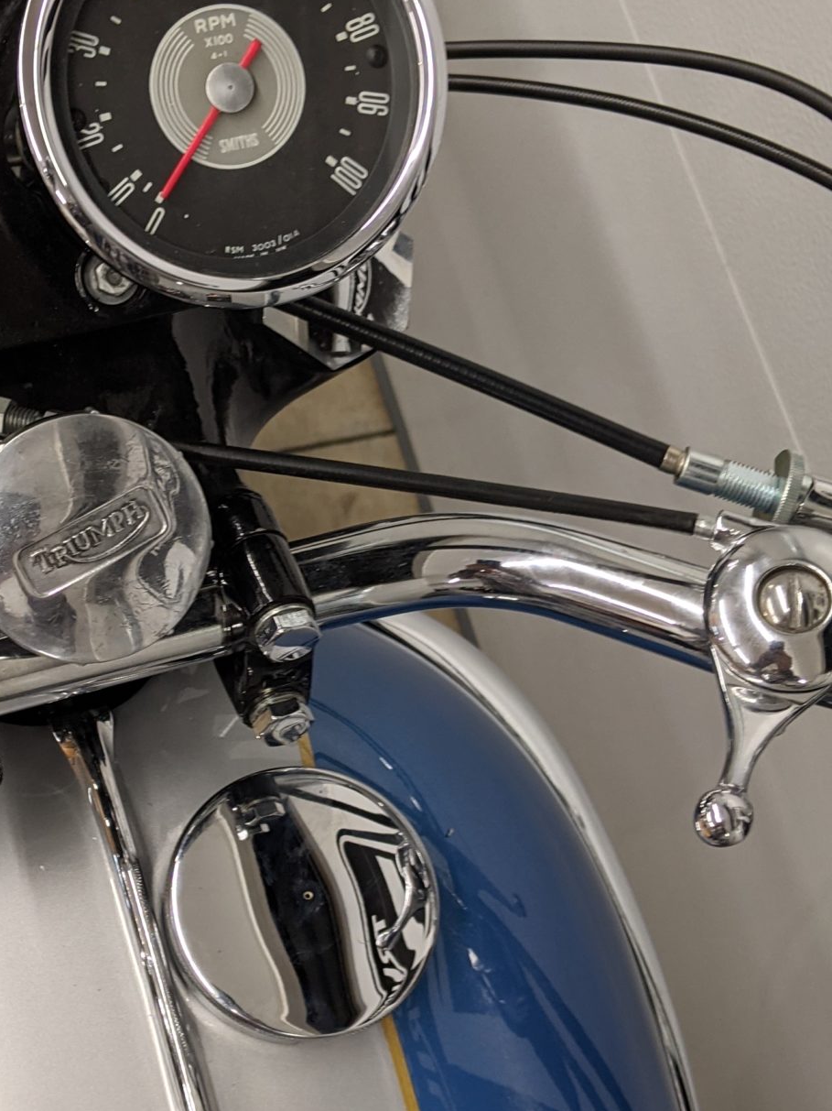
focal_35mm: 57
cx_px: 246
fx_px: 1828
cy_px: 623
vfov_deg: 33.8
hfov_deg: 25.4
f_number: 1.8
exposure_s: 1/49.8
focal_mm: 4.44
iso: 49
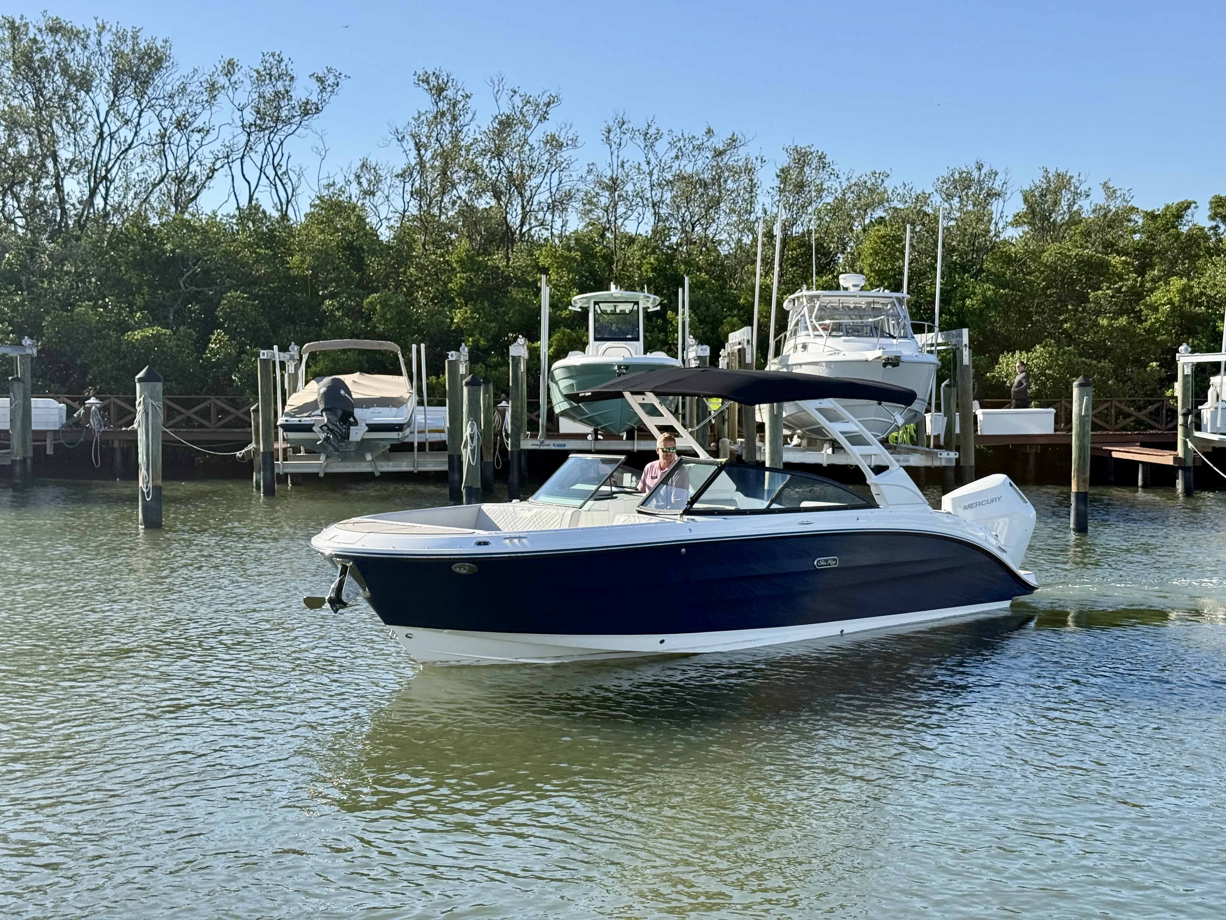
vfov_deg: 30.3
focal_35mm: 48
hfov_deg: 39.7
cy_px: 460
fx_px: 1700
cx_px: 613
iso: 64
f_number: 1.78
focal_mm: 6.76
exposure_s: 1/3226
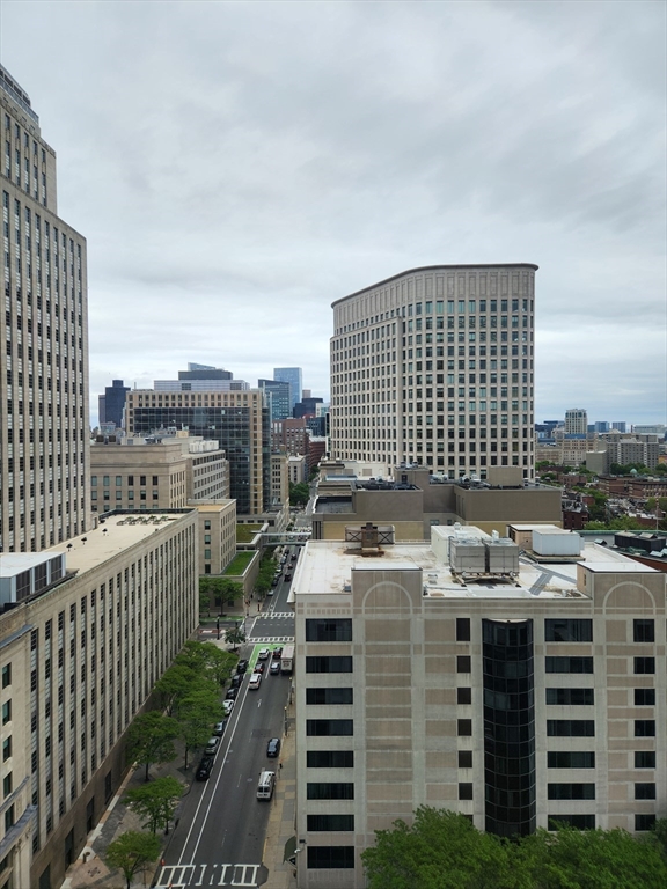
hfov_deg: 58.9
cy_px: 444
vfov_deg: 73.9
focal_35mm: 23
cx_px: 334
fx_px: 591
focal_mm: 5.4
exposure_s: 1/512
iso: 20
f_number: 1.8
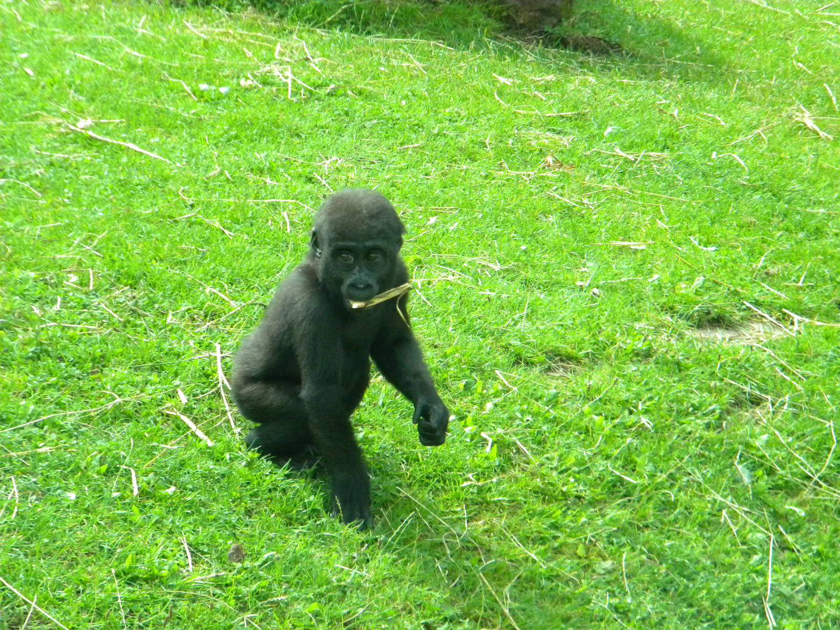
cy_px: 315
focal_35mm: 148
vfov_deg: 10.0
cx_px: 420
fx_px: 3591
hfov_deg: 13.3
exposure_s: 1/509
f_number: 5
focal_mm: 26.8
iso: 400
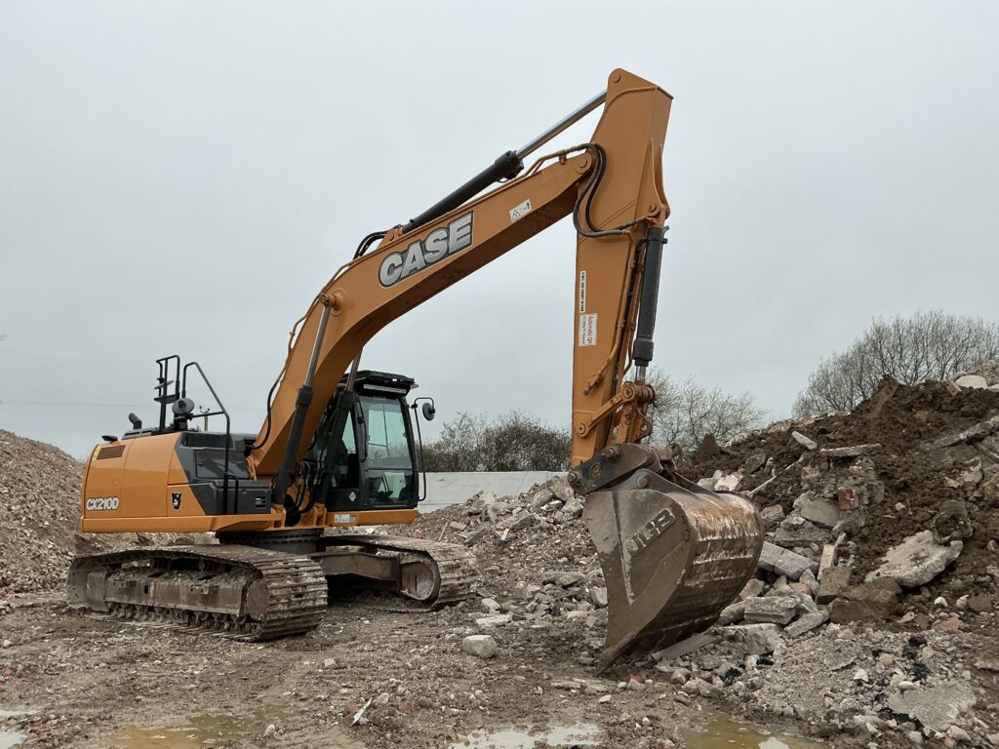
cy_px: 374
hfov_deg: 63.4
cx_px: 500
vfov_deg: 49.7
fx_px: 808
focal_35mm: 28
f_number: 1.8
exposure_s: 1/691
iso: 25
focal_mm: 3
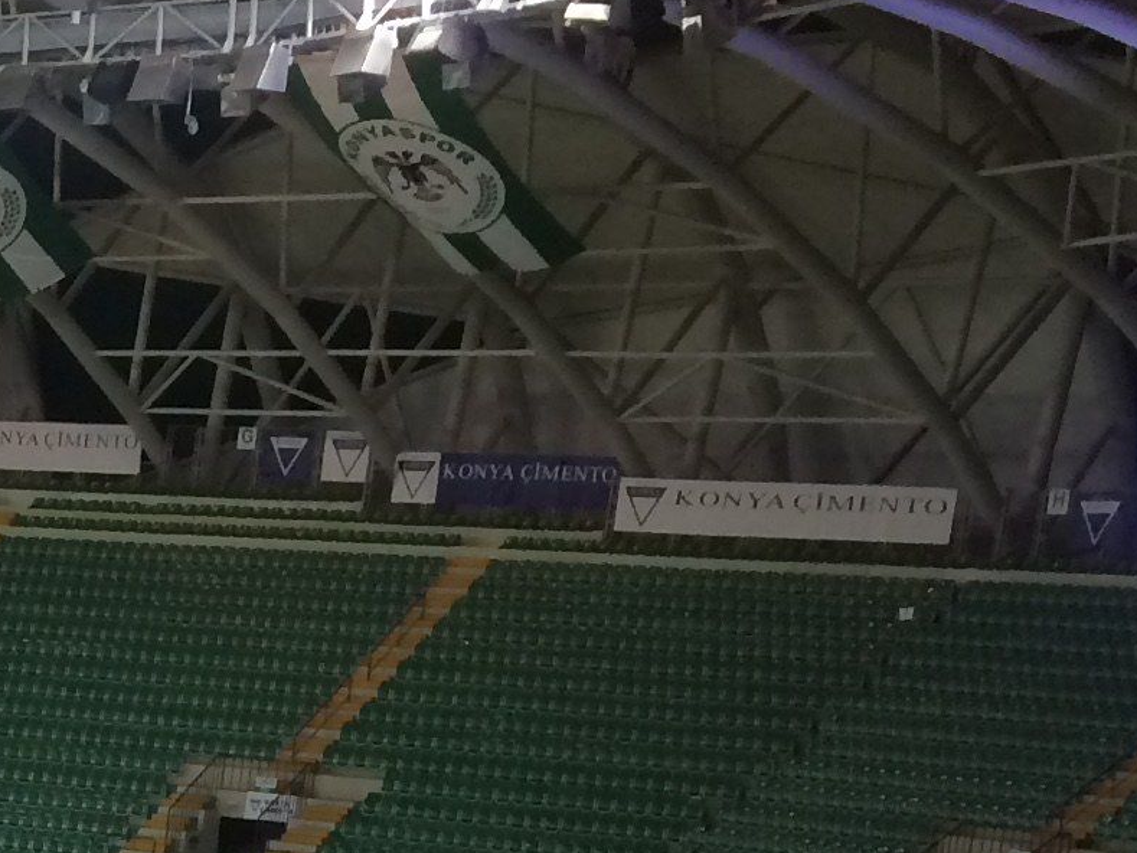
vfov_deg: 11.2
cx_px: -585
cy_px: 1687
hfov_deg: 15.2
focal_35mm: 120
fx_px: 3942
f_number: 2.2
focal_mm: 4.15
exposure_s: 1/33
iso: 50
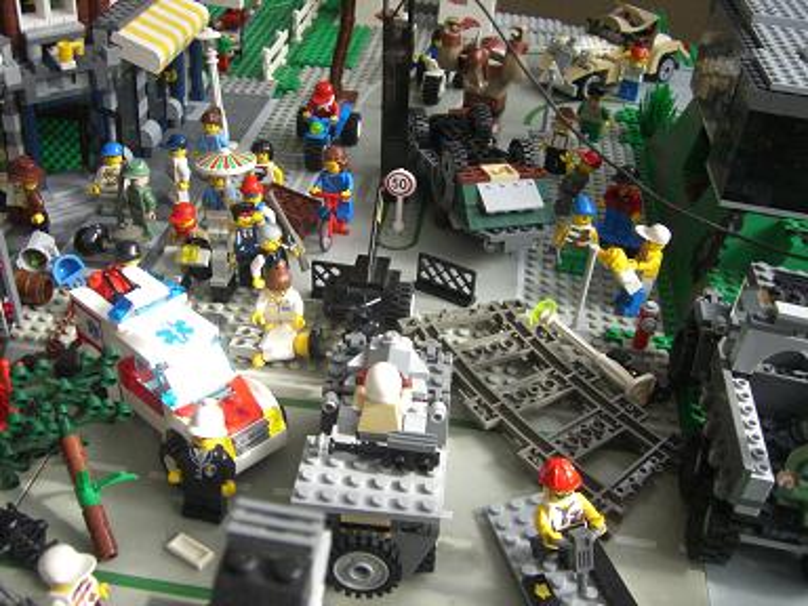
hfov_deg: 49.0
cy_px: 303
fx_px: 887
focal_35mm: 38
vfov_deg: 37.7
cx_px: 404
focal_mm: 6.2
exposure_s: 1/125
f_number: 2.7
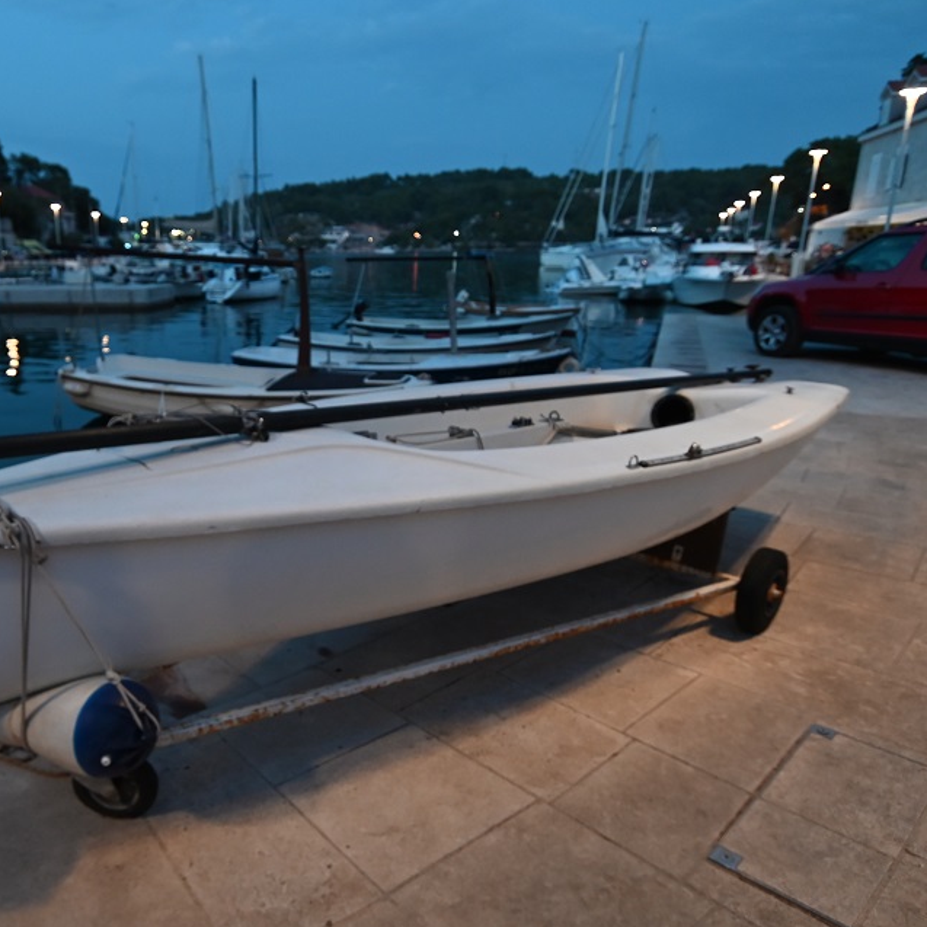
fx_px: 727
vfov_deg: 65.0
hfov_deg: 62.7
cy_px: 474
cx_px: 281
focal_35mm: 24
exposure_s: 1/20
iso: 1250
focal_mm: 12
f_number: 4
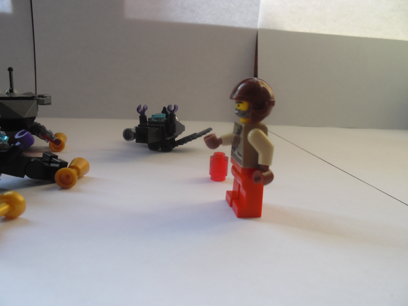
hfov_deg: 67.3
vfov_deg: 53.1
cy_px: 153
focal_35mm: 26
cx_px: 204
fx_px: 306
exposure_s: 1/60
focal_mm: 4.6
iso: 80
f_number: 3.5
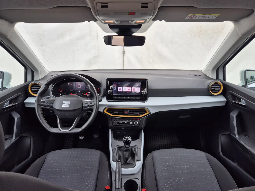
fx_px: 169
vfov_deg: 58.9
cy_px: 96
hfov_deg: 73.9
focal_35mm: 23
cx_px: 128
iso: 32
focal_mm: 5.4
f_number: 1.8
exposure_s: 1/166
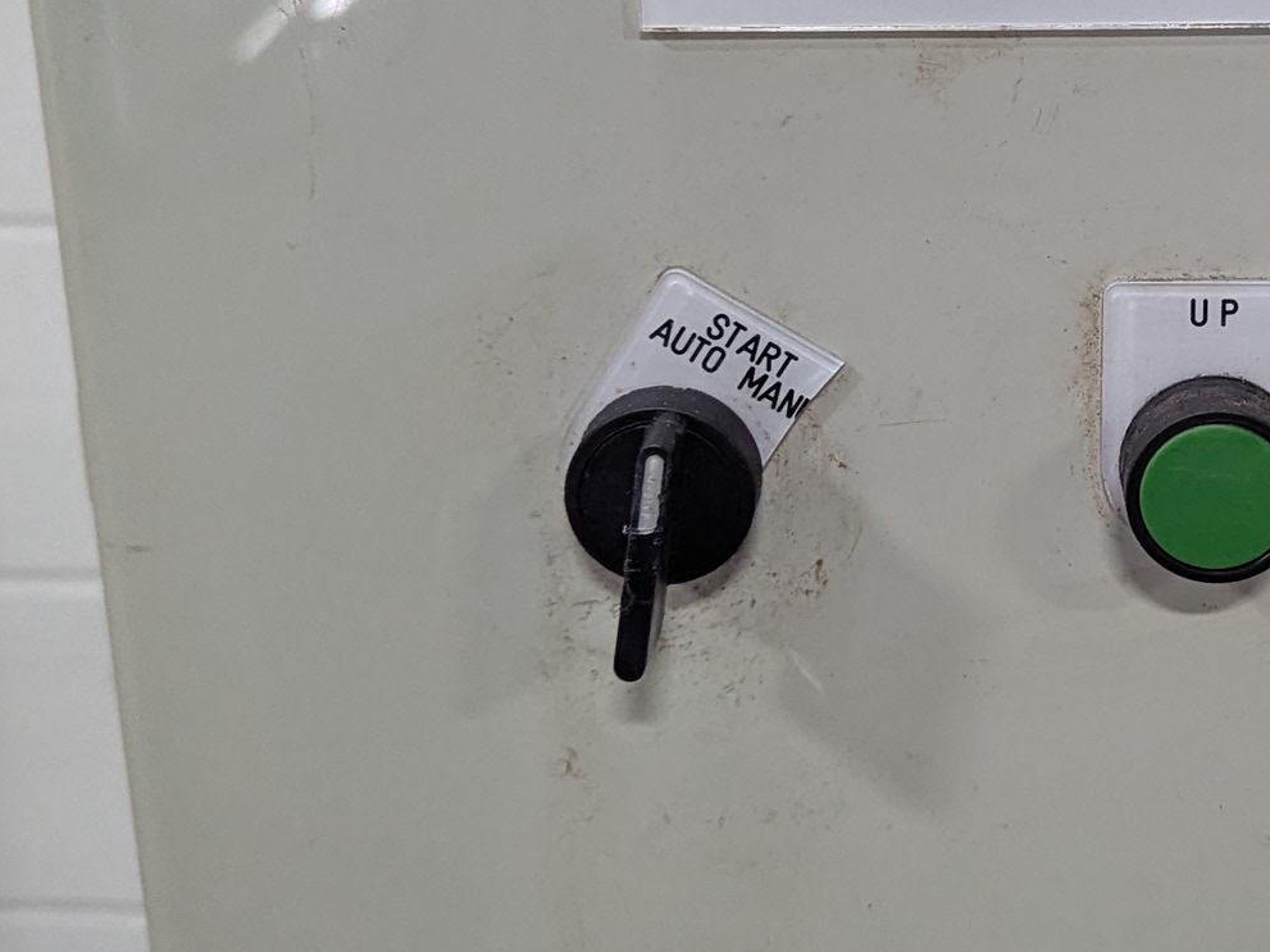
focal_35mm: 62
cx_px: 1075
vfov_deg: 23.4
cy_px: 242
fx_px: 2274
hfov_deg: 30.2
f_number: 1.85
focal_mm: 6.81
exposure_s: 1/188
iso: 761
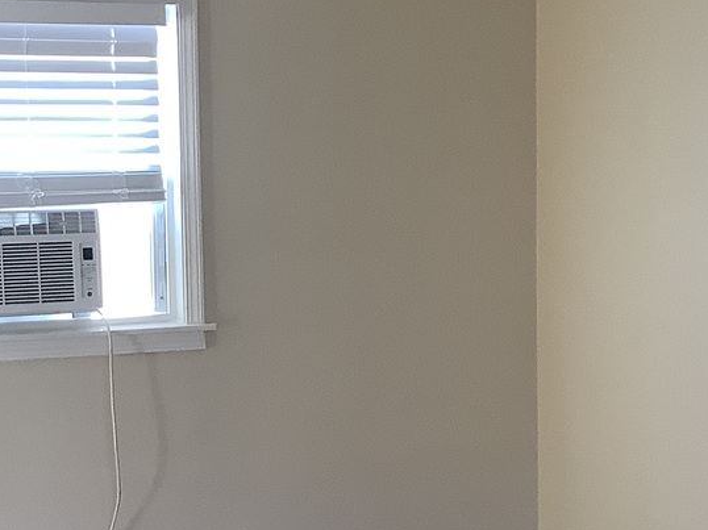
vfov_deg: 17.7
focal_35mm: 83
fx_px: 1697
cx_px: 270
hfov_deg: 23.5
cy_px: 362
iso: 100
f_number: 2.4
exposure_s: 1/120
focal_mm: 3.3
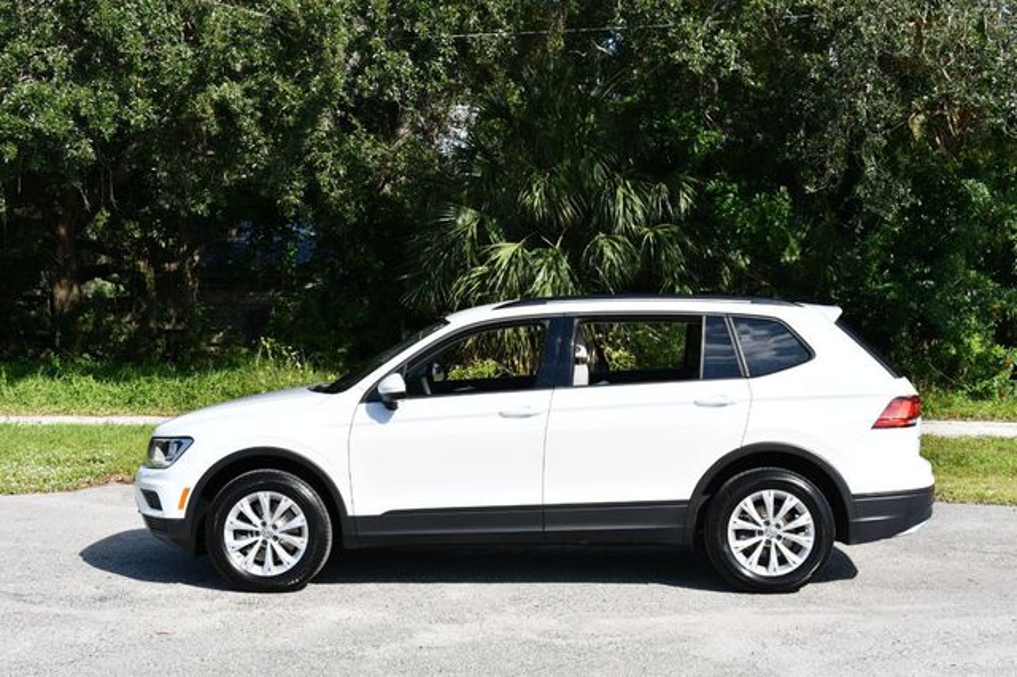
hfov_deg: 36.9
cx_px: 508
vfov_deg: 25.0
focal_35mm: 54
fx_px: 1525
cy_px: 338
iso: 100
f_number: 9
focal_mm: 36
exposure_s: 1/320
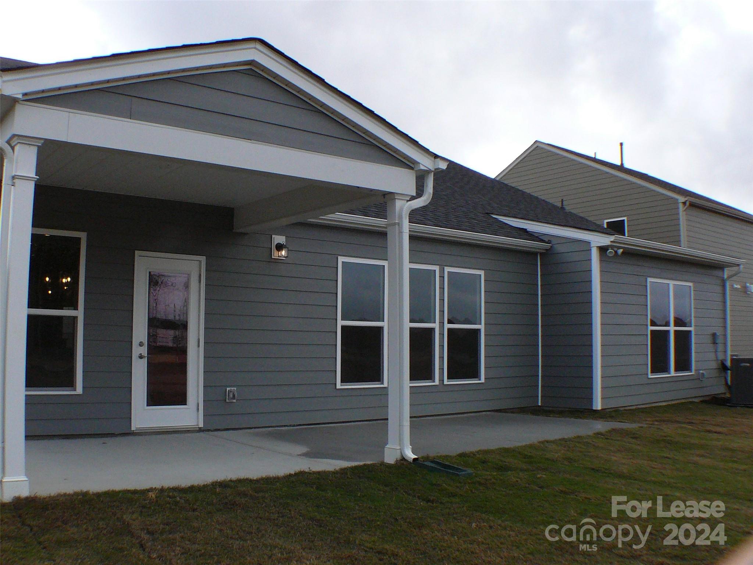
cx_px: 376
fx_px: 1022
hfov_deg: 40.4
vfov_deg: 30.9
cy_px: 282
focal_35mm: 47
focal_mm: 7
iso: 200
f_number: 5.6
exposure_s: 1/800
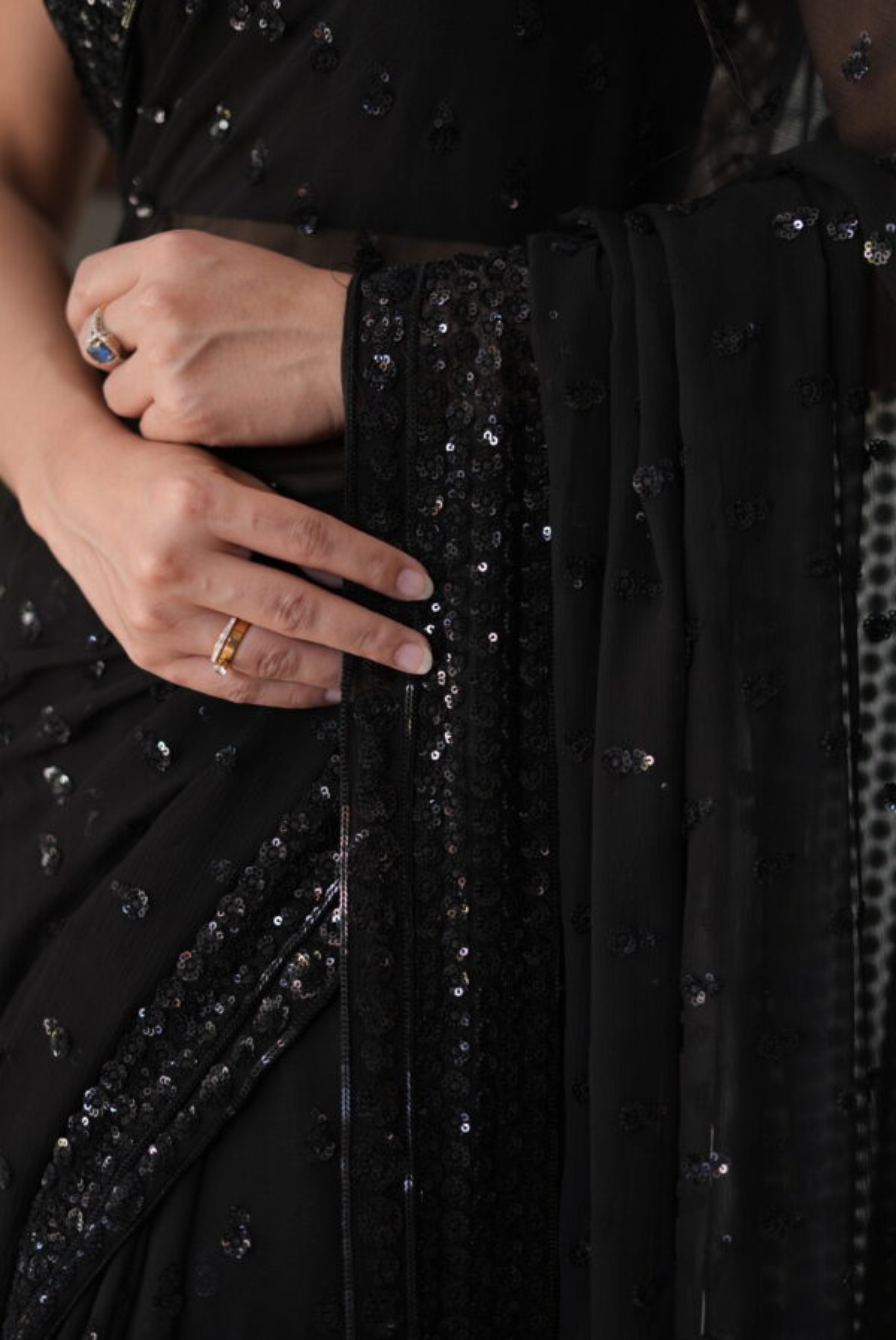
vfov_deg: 39.6
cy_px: 670
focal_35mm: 50
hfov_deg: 27.0
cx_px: 448
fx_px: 1864
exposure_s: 1/200
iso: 500
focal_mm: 50
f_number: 2.2
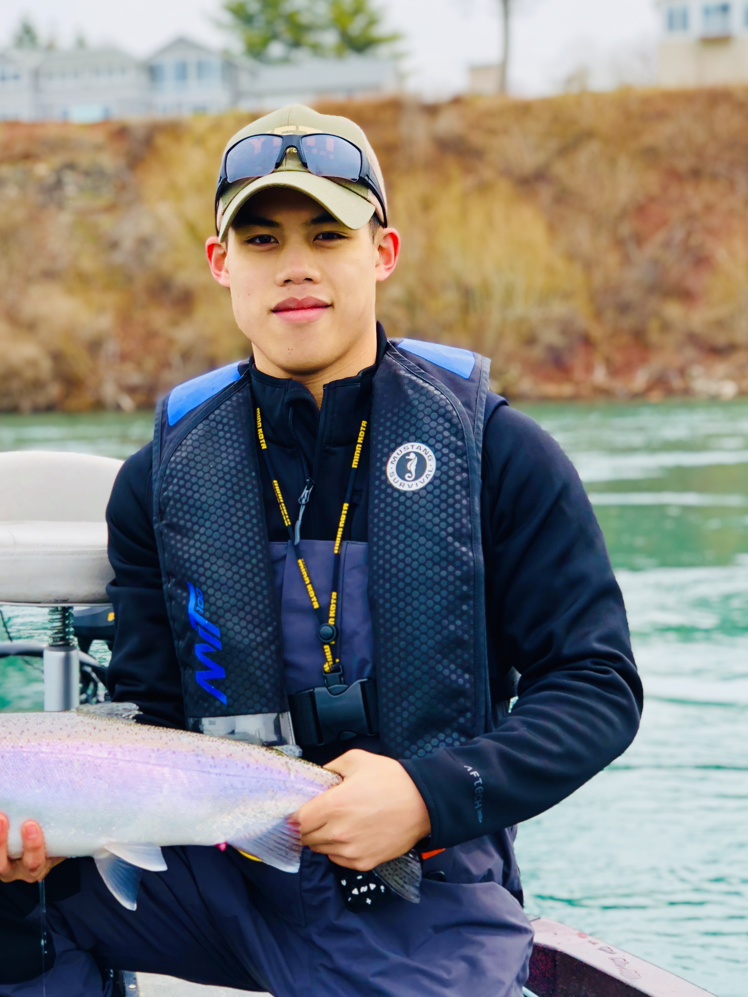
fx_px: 1988
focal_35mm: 69
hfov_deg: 21.2
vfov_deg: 28.1
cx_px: 263
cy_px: 611
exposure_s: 1/218
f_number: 2.4
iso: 16
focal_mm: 6
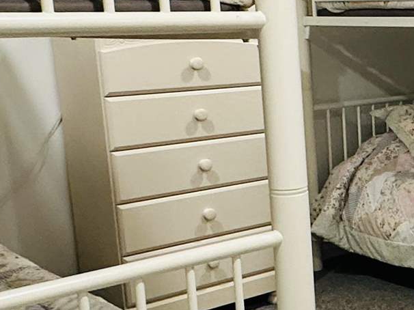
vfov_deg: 20.7
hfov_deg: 24.1
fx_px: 849
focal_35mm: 71
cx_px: 536
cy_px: 181
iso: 250
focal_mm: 2.22
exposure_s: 1/60
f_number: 2.2
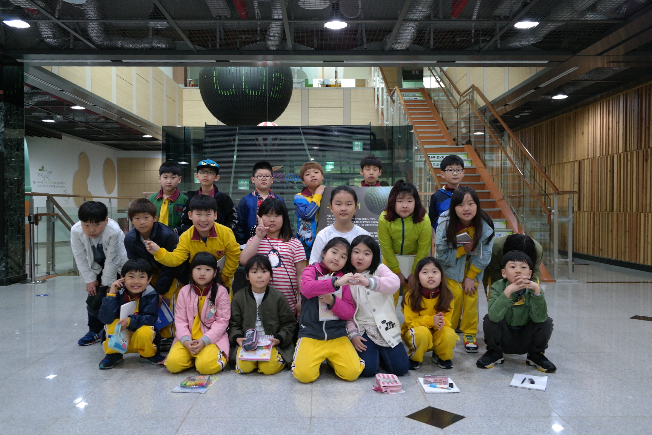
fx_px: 543
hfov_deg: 61.9
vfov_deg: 43.6
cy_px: 218
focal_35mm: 30
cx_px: 326
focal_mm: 20
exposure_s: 1/40
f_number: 3.5
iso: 800
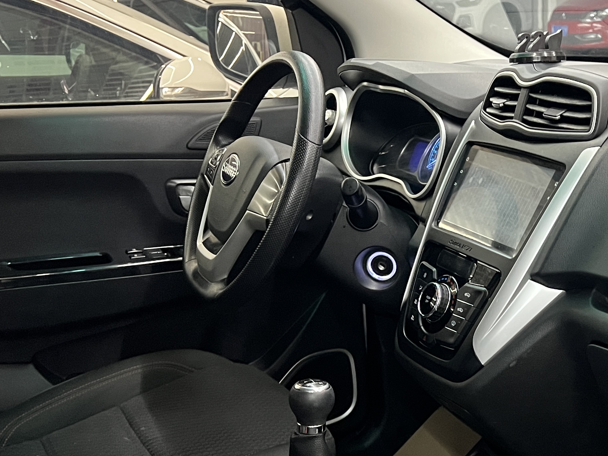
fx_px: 1001
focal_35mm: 57
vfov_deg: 25.4
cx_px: 503
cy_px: 334
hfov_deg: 32.7
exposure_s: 1/40
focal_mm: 5.7
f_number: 1.5
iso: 500
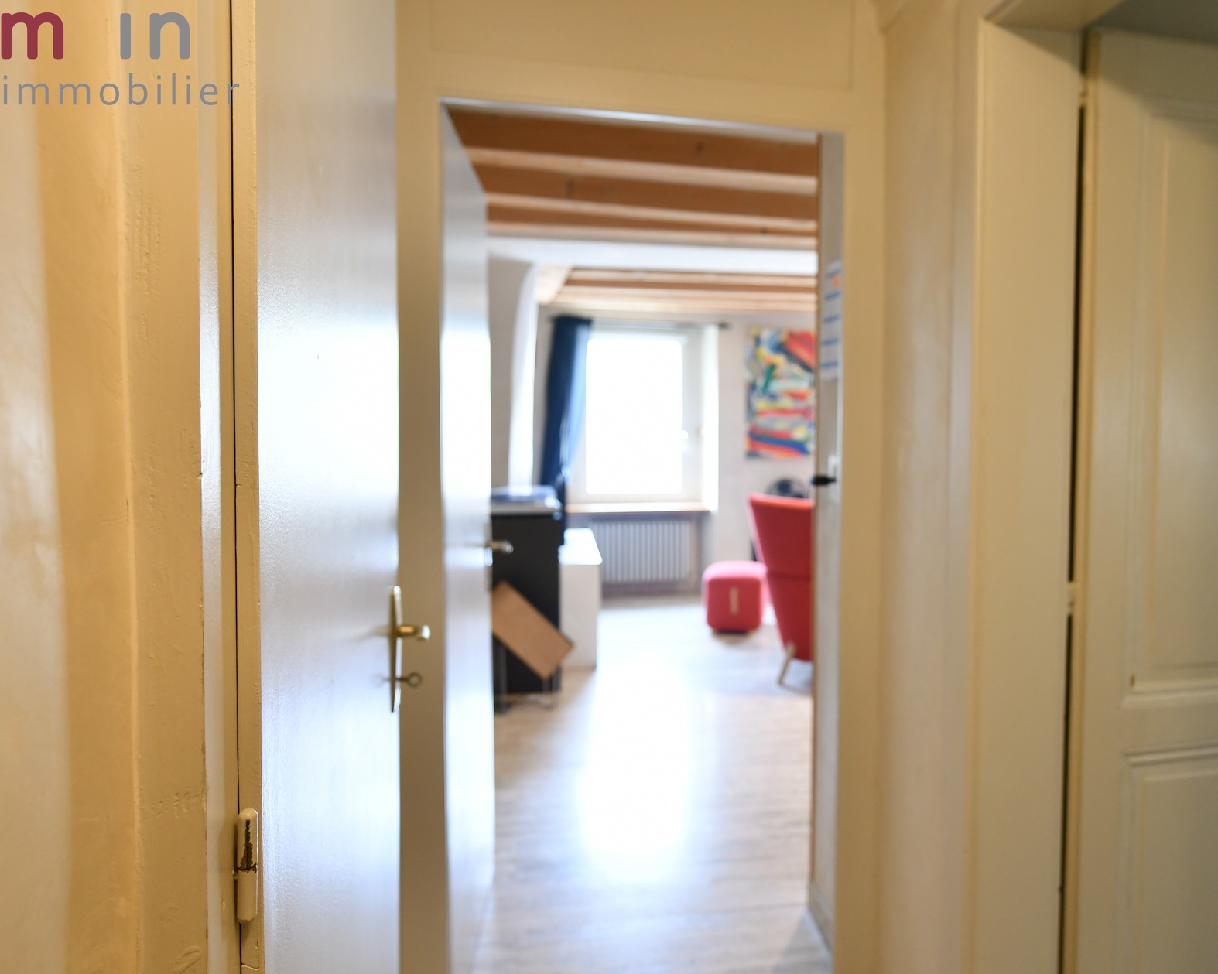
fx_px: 1045
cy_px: 483
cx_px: 765
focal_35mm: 29
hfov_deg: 59.6
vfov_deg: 50.0
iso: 500
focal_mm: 19
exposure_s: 1/40
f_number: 3.2
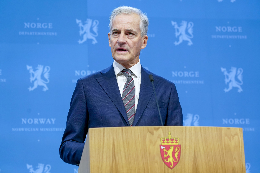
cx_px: 130
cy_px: 86
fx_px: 758
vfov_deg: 13.0
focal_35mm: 105
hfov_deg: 19.5
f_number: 5
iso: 2500
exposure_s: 1/250
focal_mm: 105
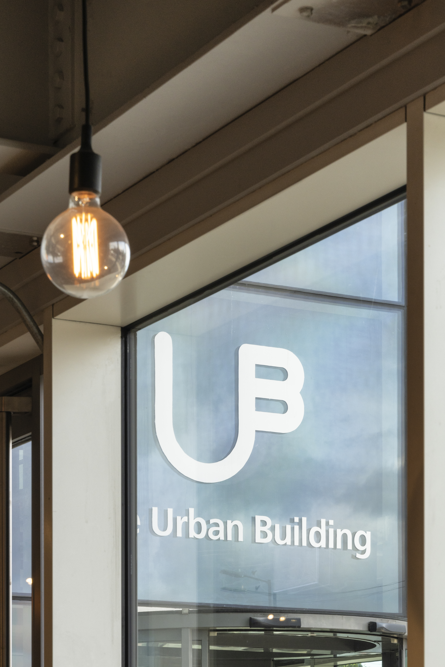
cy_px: 334
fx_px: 1947
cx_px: 222
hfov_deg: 13.0
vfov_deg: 19.5
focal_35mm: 105
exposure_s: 1/60
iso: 400
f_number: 14
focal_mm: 70
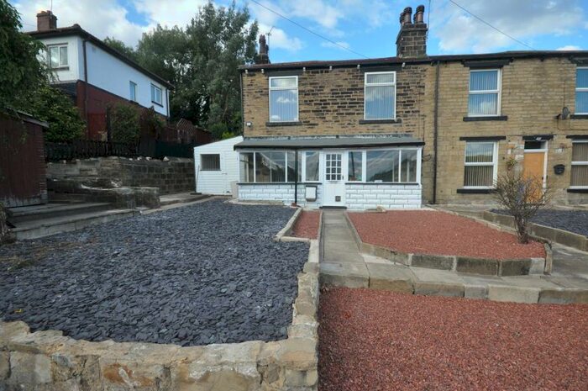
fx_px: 245
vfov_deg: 77.2
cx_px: 294
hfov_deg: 100.5
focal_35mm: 15
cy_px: 196
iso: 1250
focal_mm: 10
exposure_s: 1/500
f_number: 11
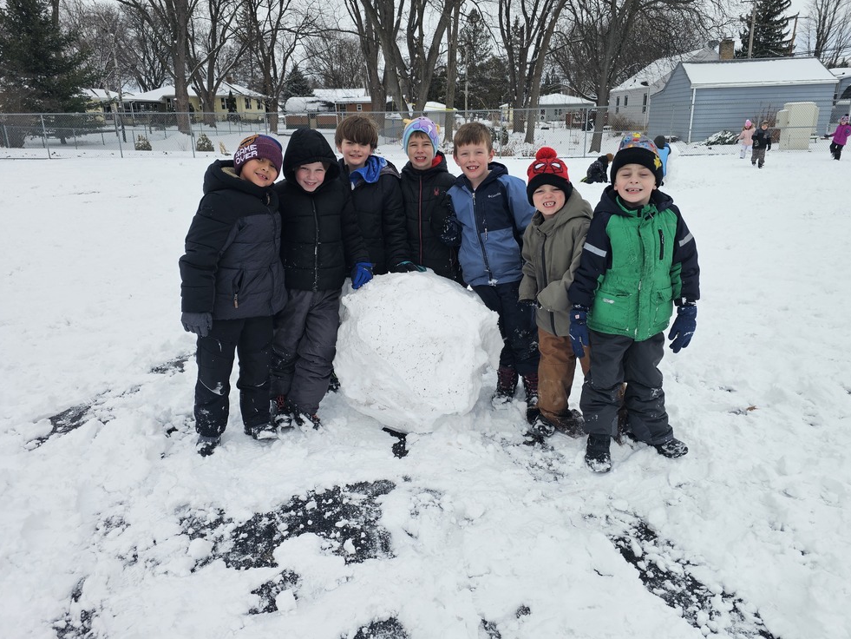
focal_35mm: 24
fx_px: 590
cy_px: 306
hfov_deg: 71.6
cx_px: 420
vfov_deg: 56.8
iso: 10
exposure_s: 1/633
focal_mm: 6.3
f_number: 1.7
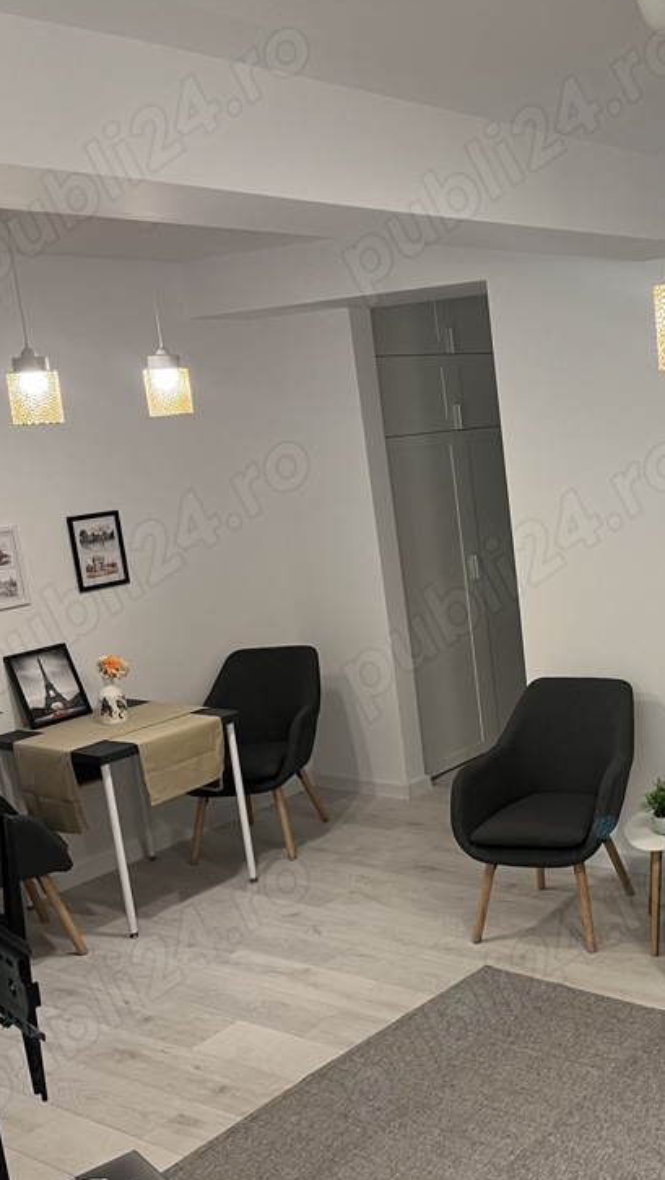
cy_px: 600
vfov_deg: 51.6
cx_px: 704
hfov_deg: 28.1
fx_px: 1221
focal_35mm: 39
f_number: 1.6
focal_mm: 5.1
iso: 100
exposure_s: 1/50
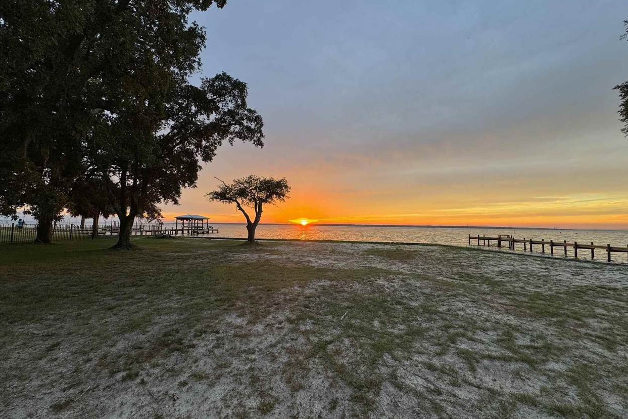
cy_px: 212
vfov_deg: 77.3
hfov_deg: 100.4
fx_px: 262
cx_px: 314
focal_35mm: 15
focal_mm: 2.22
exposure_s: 1/99
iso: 64
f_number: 2.2
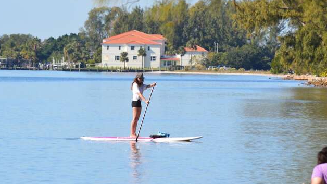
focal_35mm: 461
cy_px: 128
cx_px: 170
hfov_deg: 4.7
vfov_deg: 2.6
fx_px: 3997
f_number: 11
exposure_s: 1/500
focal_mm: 240
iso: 360
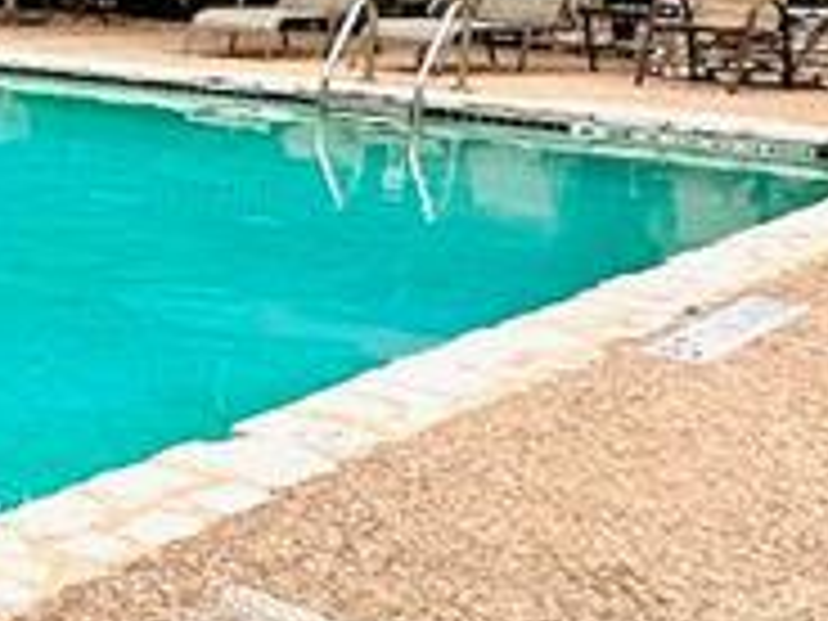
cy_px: 144
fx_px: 1866
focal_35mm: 78
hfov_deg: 17.5
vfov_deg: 18.8
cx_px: -846
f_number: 2.2
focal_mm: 2.22
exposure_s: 1/1208
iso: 50
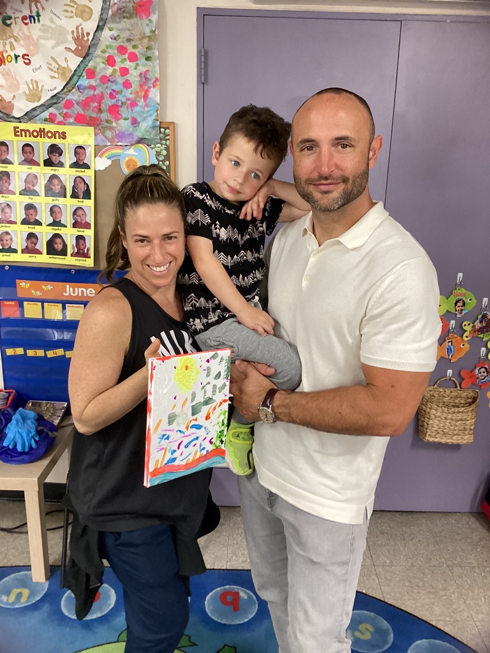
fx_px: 585
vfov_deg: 58.4
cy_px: 326
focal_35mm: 31
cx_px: 245
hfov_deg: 45.4
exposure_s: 1/50
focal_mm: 3.3
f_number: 2.4
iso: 320
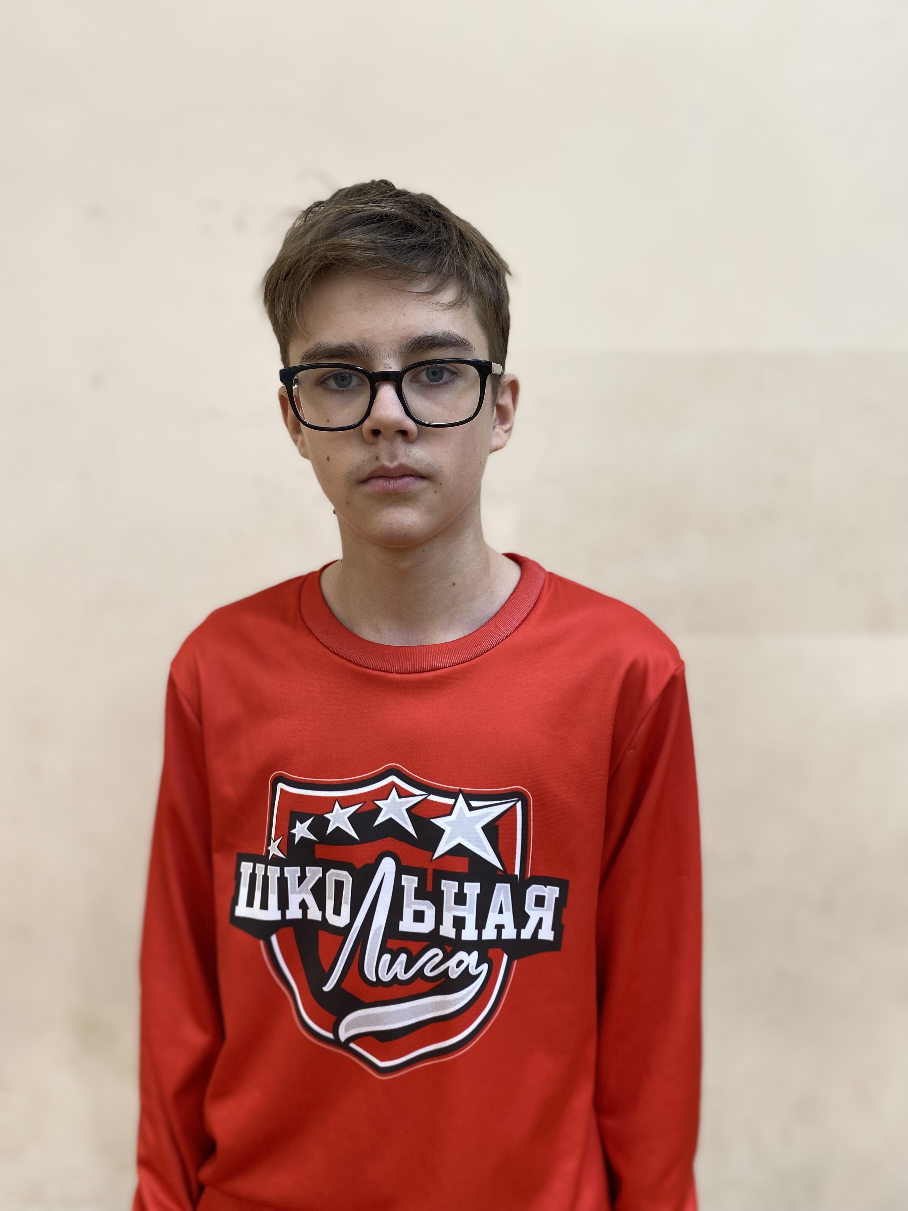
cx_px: 454
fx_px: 909
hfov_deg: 53.1
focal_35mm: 26
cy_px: 606
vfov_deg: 67.3
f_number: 1.8
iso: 80
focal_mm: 4.25
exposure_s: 1/100
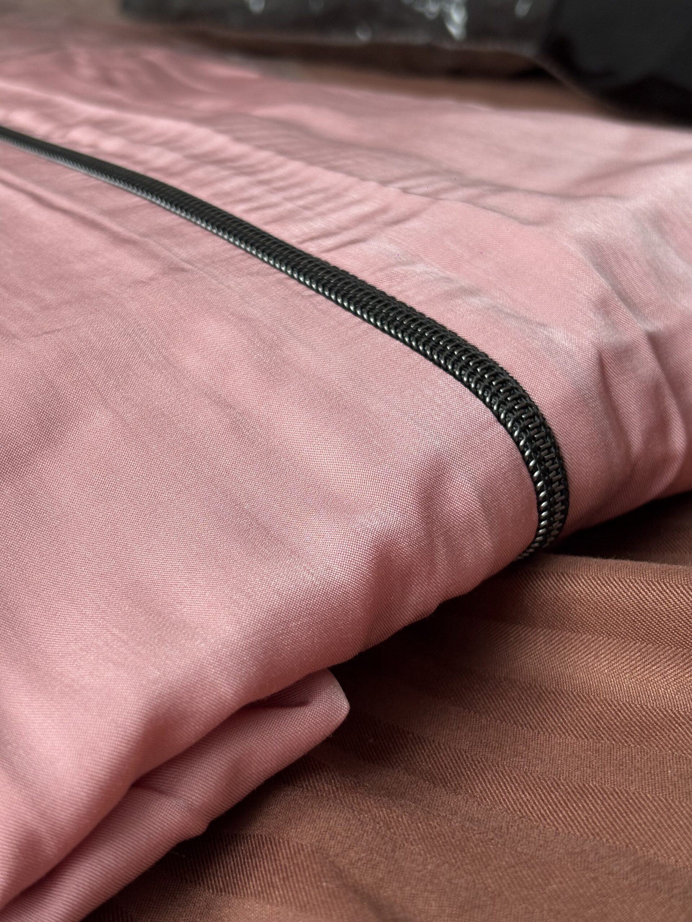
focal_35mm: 52
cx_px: 346
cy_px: 461
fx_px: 1386
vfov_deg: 36.8
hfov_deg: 28.0
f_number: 1.6
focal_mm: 5.96
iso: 125
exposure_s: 1/60
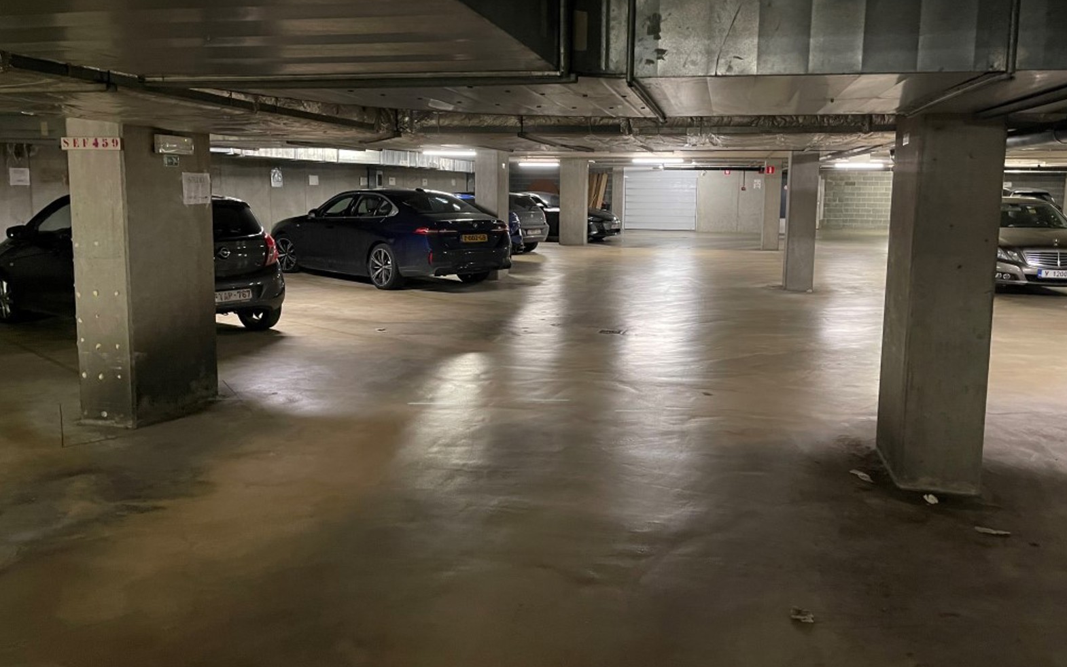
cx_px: 543
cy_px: 275
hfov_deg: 68.4
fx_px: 785
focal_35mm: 27
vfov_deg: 45.8
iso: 640
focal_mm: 5.1
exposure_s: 1/33
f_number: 1.6
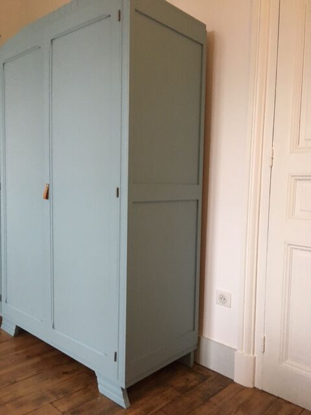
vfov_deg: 61.7
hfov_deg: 48.2
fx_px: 347
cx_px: 156
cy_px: 208
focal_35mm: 29
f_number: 2.2
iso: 200
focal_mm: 4.15
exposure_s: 1/33
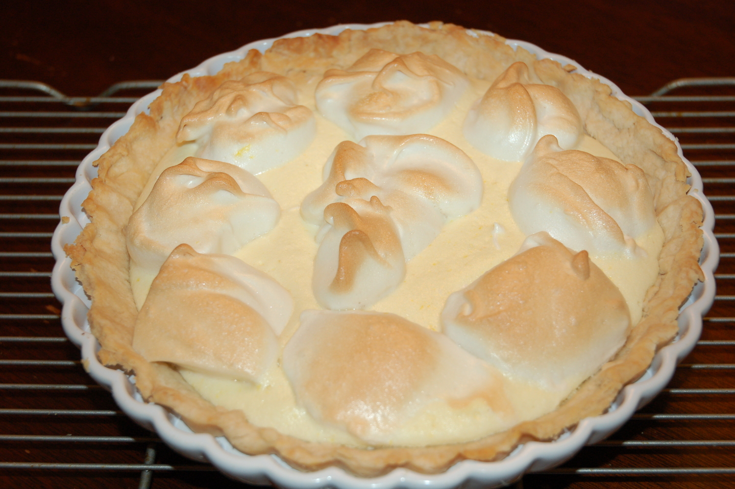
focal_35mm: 57
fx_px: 1163
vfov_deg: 23.7
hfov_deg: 35.1
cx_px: 368
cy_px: 244
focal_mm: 38
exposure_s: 1/60
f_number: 4.2
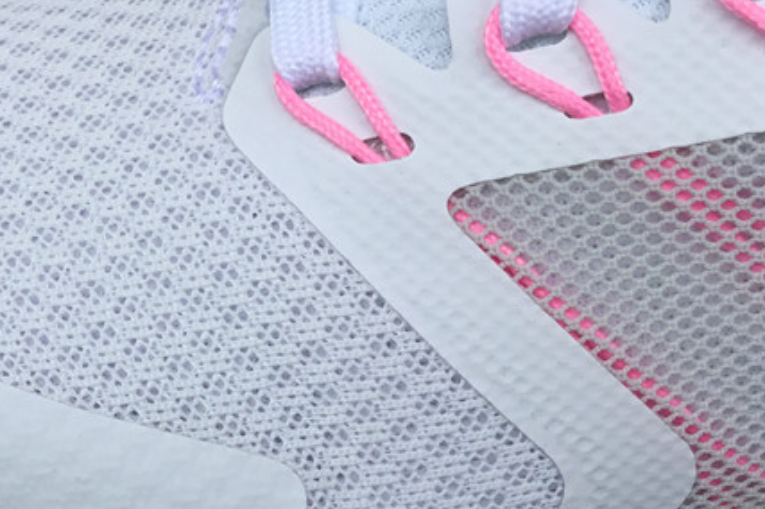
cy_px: 325
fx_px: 1444
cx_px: 73
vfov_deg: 19.9
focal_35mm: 68
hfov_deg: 28.5
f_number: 2.4
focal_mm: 3.3
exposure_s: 1/382
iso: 25
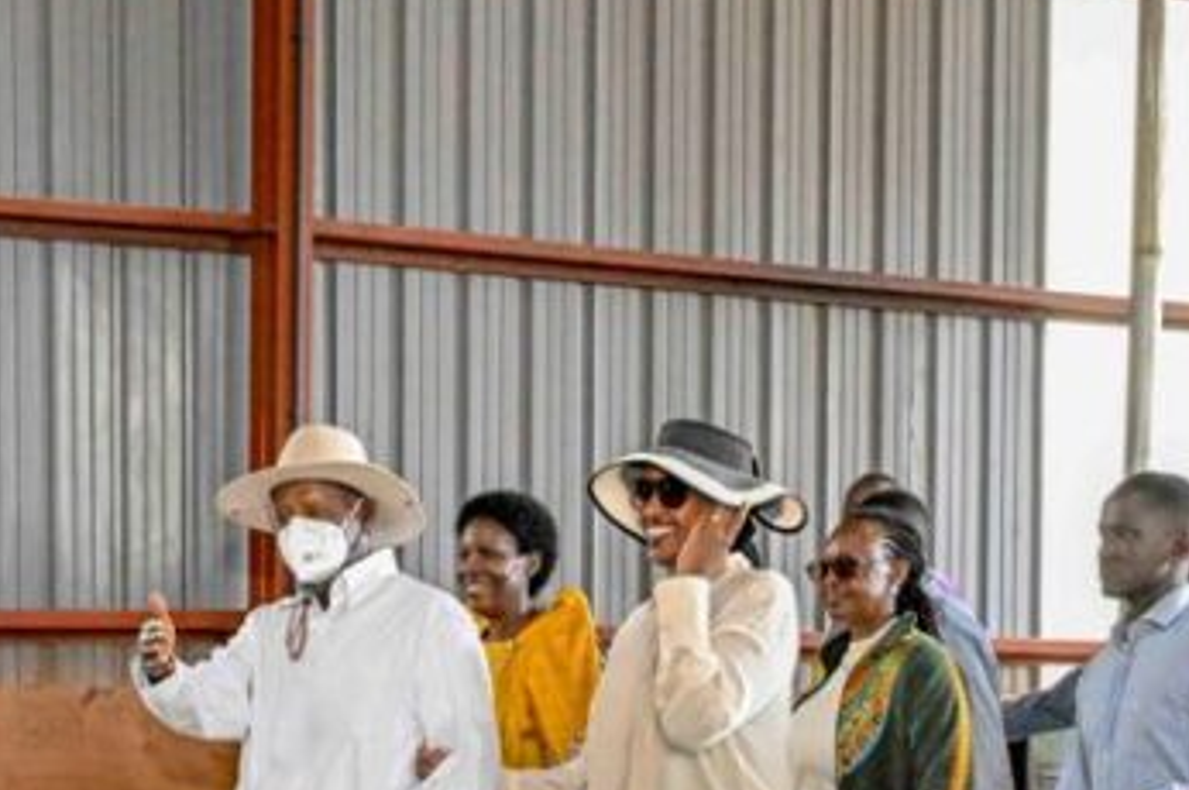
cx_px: 588
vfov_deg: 16.6
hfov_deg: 25.4
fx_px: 2640
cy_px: 831
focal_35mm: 80
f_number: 6.3
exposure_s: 1/640
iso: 18000
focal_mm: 36
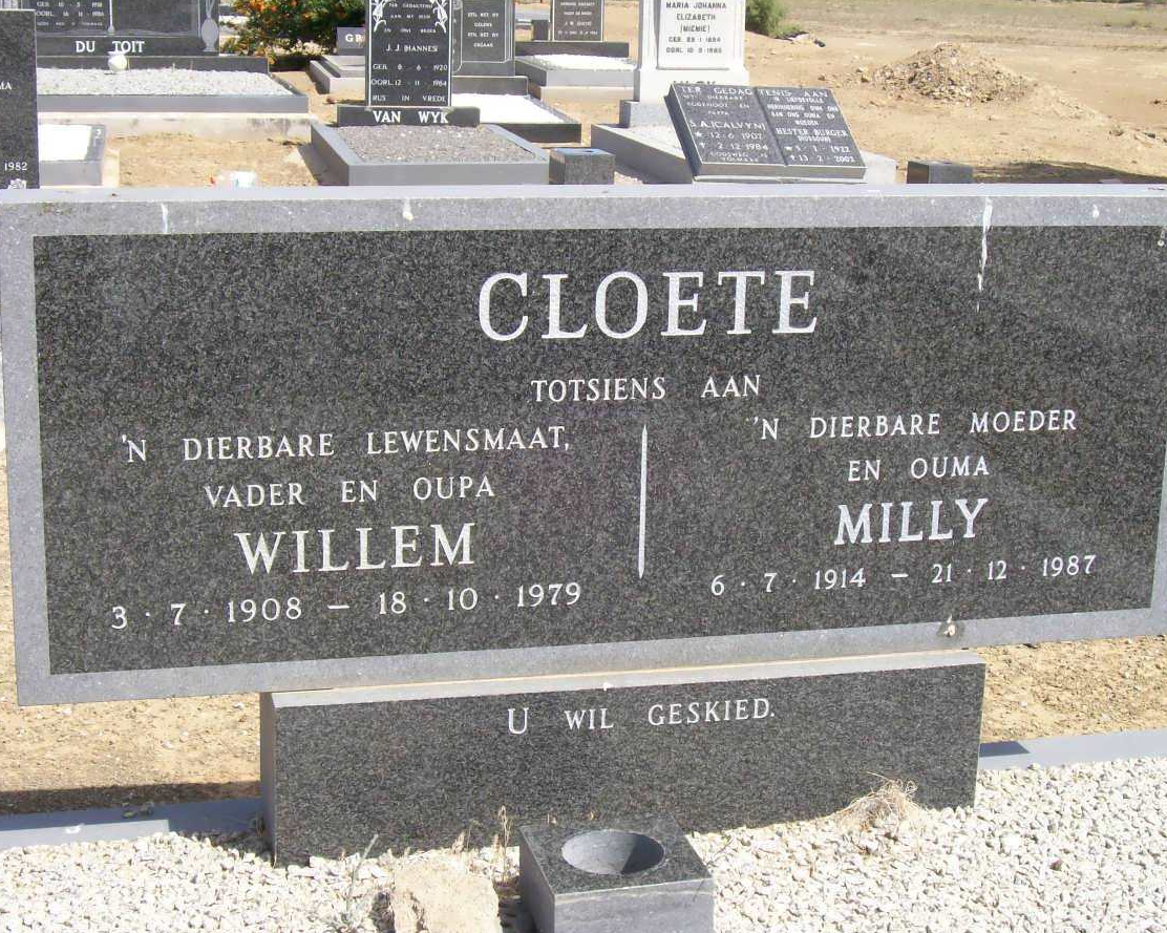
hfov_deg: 32.0
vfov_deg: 25.8
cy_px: 469
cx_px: 616
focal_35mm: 59
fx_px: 2037
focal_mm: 9.4
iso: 80
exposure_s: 1/294
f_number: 6
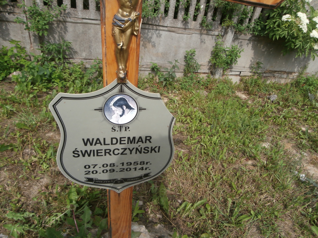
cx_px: 159
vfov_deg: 56.8
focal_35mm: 24
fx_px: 220
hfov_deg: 71.6
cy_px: 119
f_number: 3
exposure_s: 1/1250
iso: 100
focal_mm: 4.2
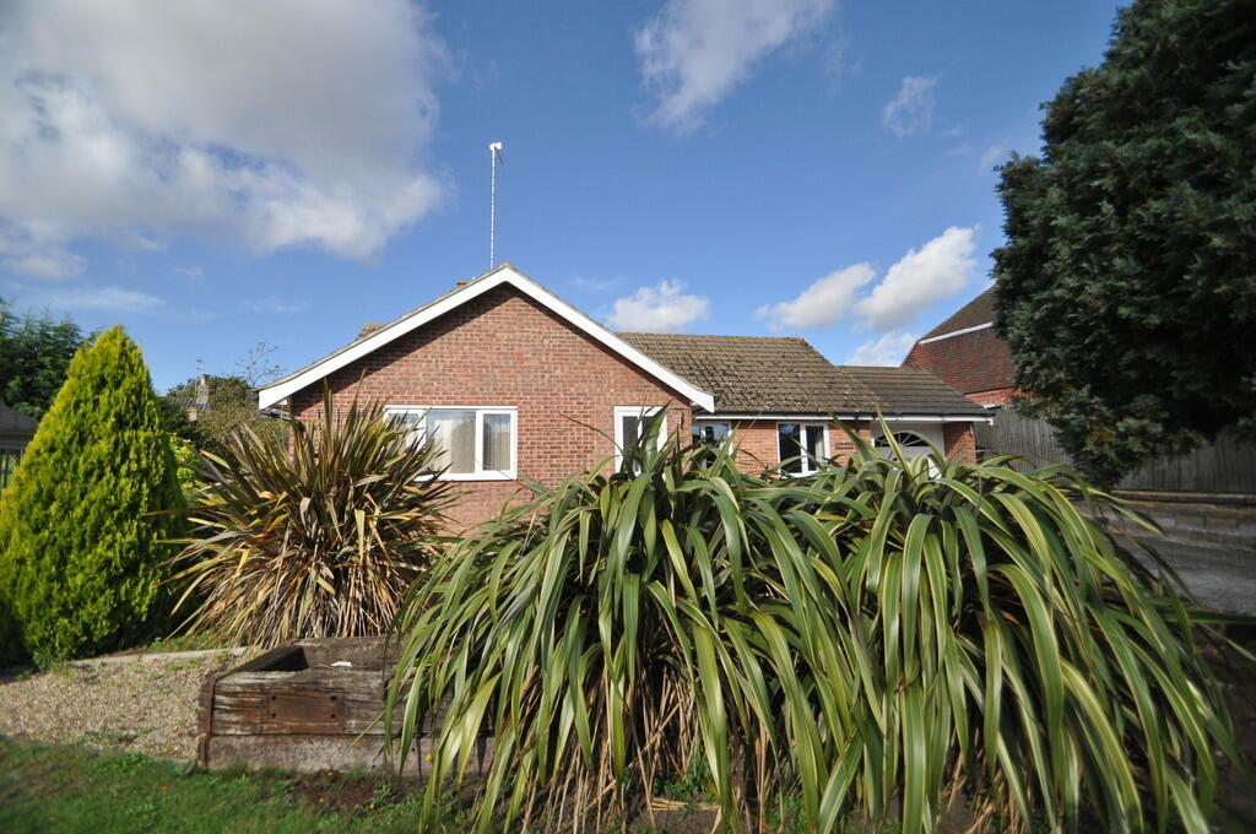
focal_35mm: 15
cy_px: 417
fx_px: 523
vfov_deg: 77.2
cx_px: 628
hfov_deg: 100.5
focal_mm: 10
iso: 400
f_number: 4
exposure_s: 1/4000
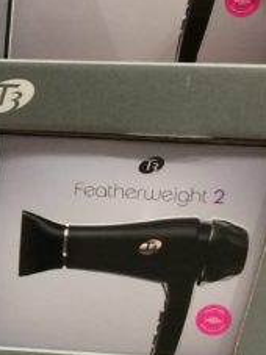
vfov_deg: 15.1
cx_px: -330
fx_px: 1343
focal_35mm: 131
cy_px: 167
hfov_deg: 10.1
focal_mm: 4.15
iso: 160
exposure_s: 1/33
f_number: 2.2
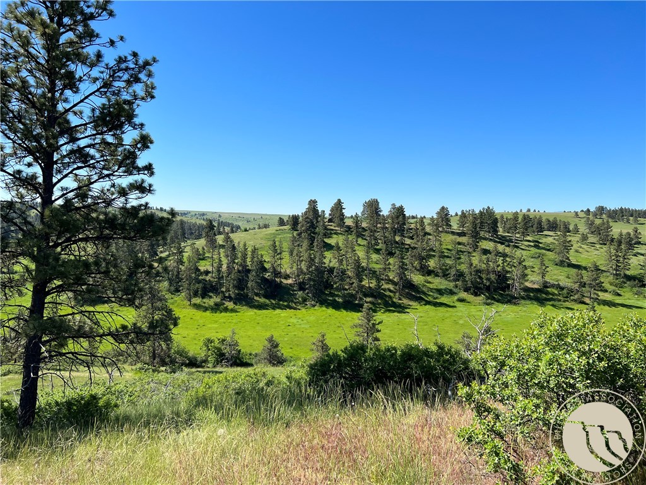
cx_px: 323
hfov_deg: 67.3
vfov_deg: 53.1
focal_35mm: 26
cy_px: 242
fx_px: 485
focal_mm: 5.7
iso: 50
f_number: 1.5
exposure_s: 1/3571
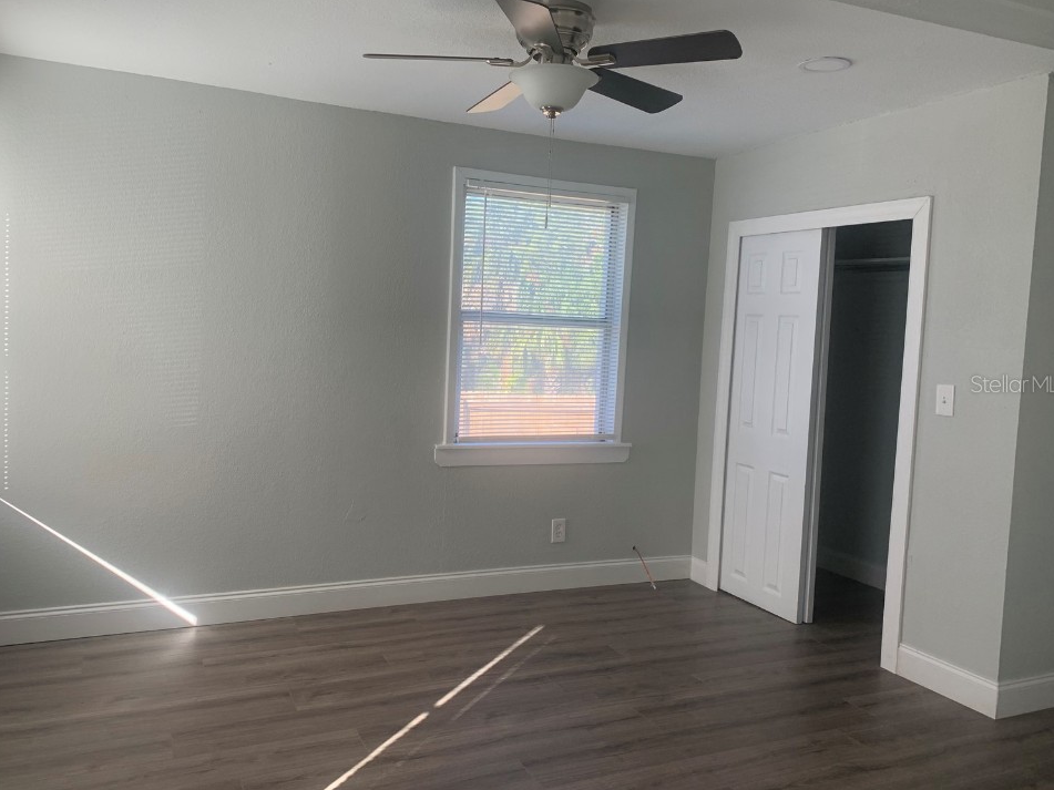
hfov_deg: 63.4
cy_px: 383
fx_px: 852
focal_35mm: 28
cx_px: 508
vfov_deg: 49.7
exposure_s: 1/122
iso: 25
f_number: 1.8
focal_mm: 4.25
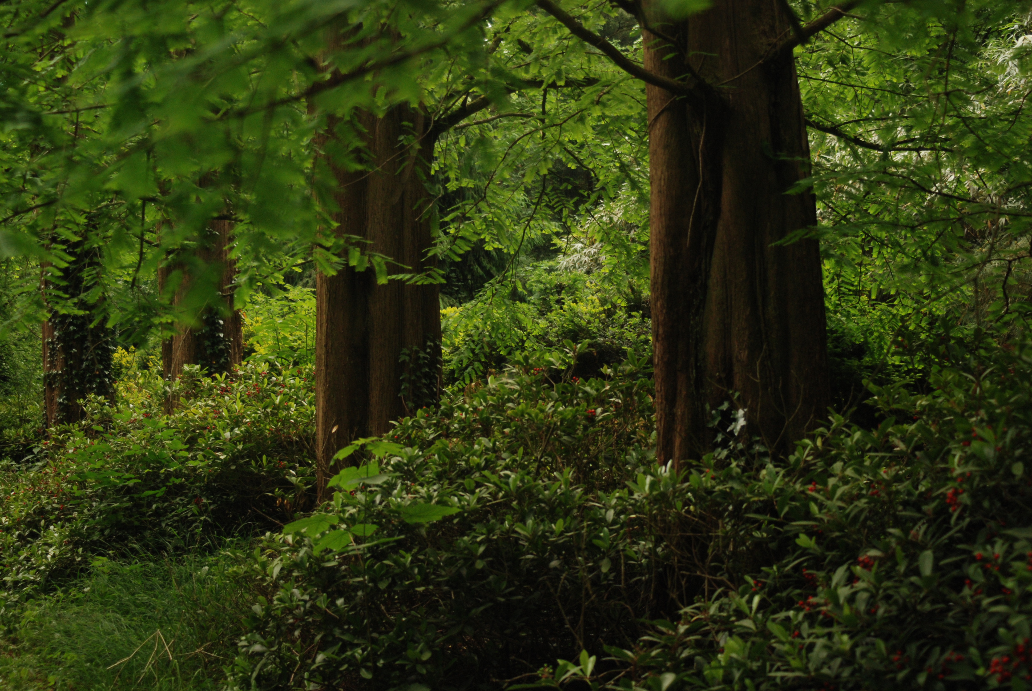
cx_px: 516
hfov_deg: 37.8
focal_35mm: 52
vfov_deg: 25.8
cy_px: 346
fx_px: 1507
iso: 400
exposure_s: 1/160
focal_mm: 35
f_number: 3.3
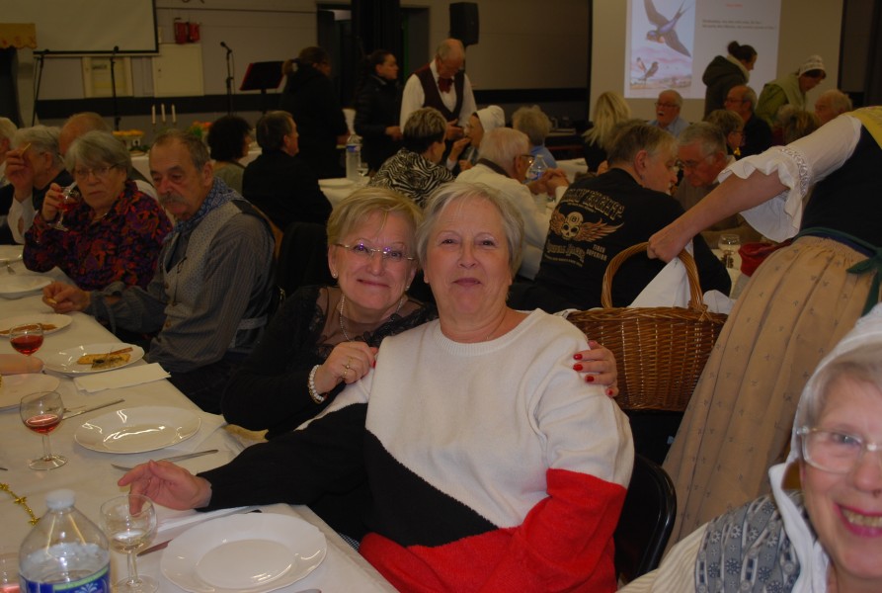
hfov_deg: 53.0
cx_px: 441
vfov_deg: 37.1
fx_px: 884
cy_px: 296
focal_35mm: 36
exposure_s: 1/60
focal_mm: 24
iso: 200
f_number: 4.2
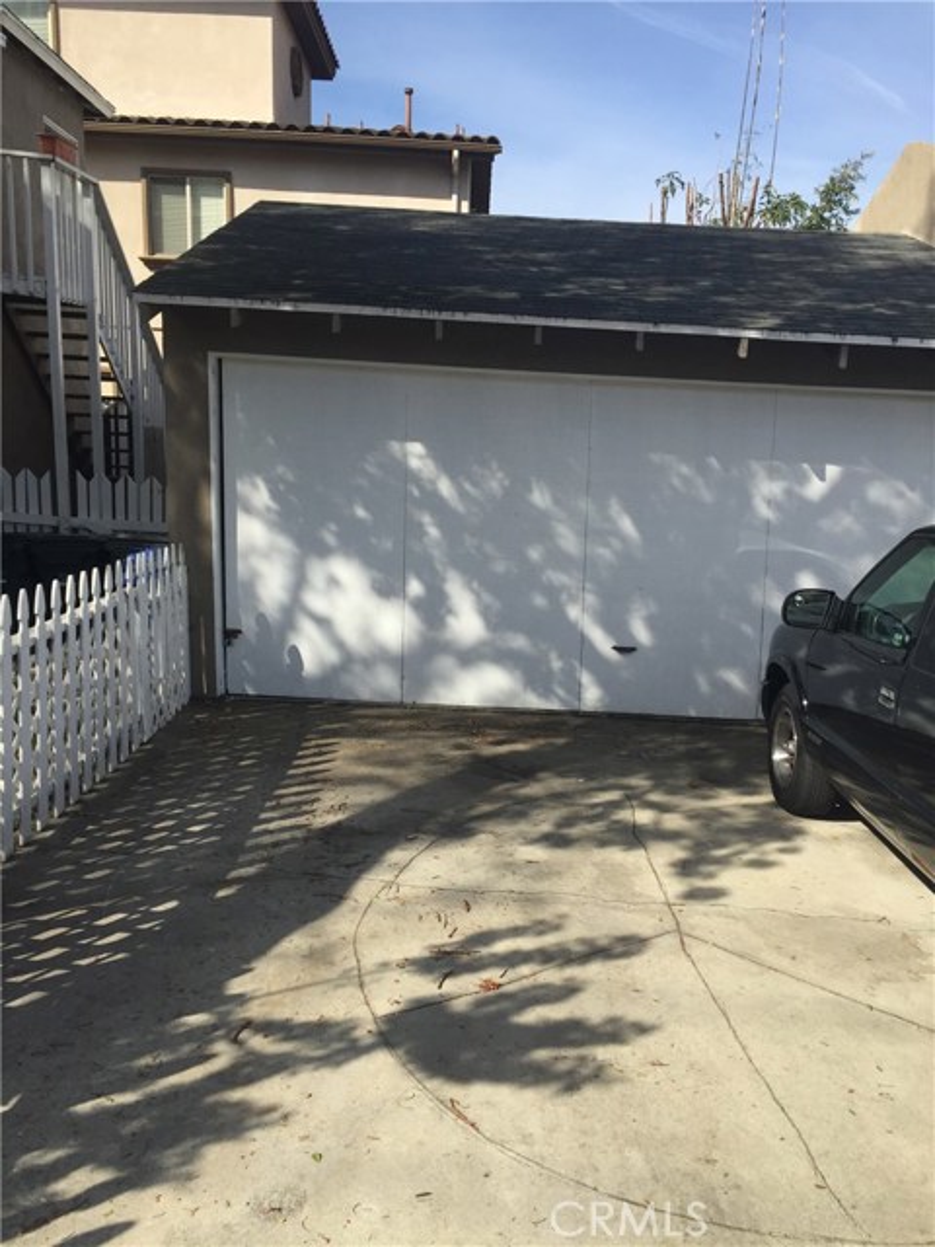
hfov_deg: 48.2
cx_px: 468
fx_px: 1044
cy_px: 624
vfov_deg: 61.7
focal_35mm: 29
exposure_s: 1/1582
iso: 32
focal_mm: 4.15
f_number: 2.2
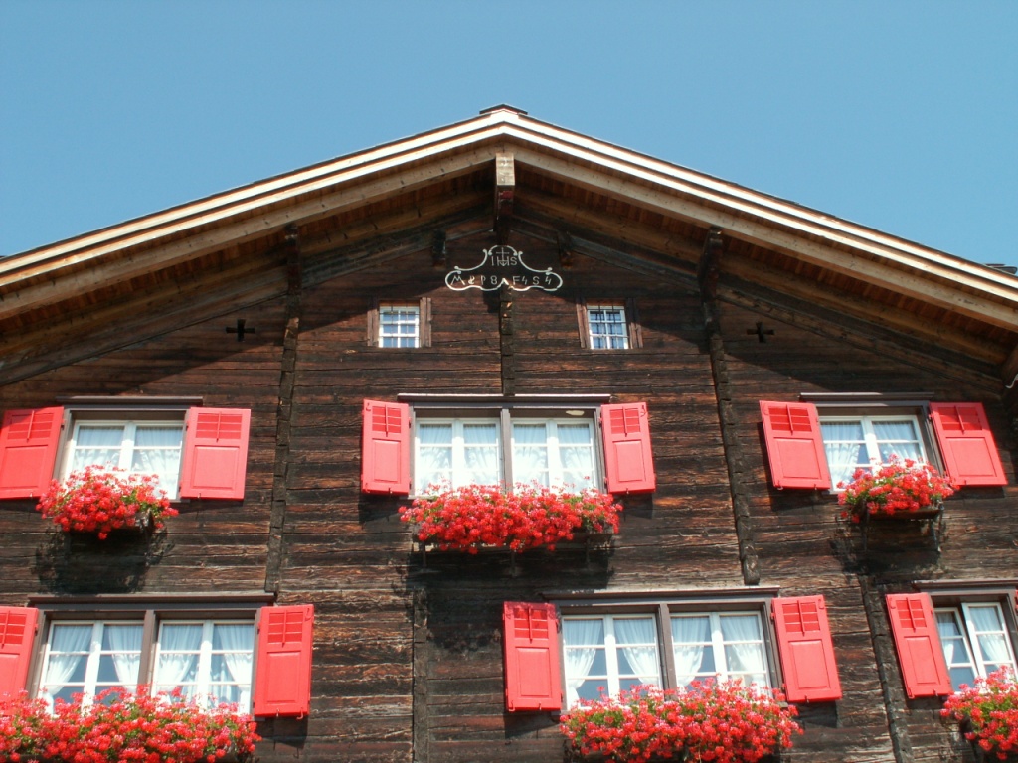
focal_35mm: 39
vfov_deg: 36.8
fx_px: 1147
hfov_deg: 47.9
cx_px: 509
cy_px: 382
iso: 50
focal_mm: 6.39
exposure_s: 1/125
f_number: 5.6
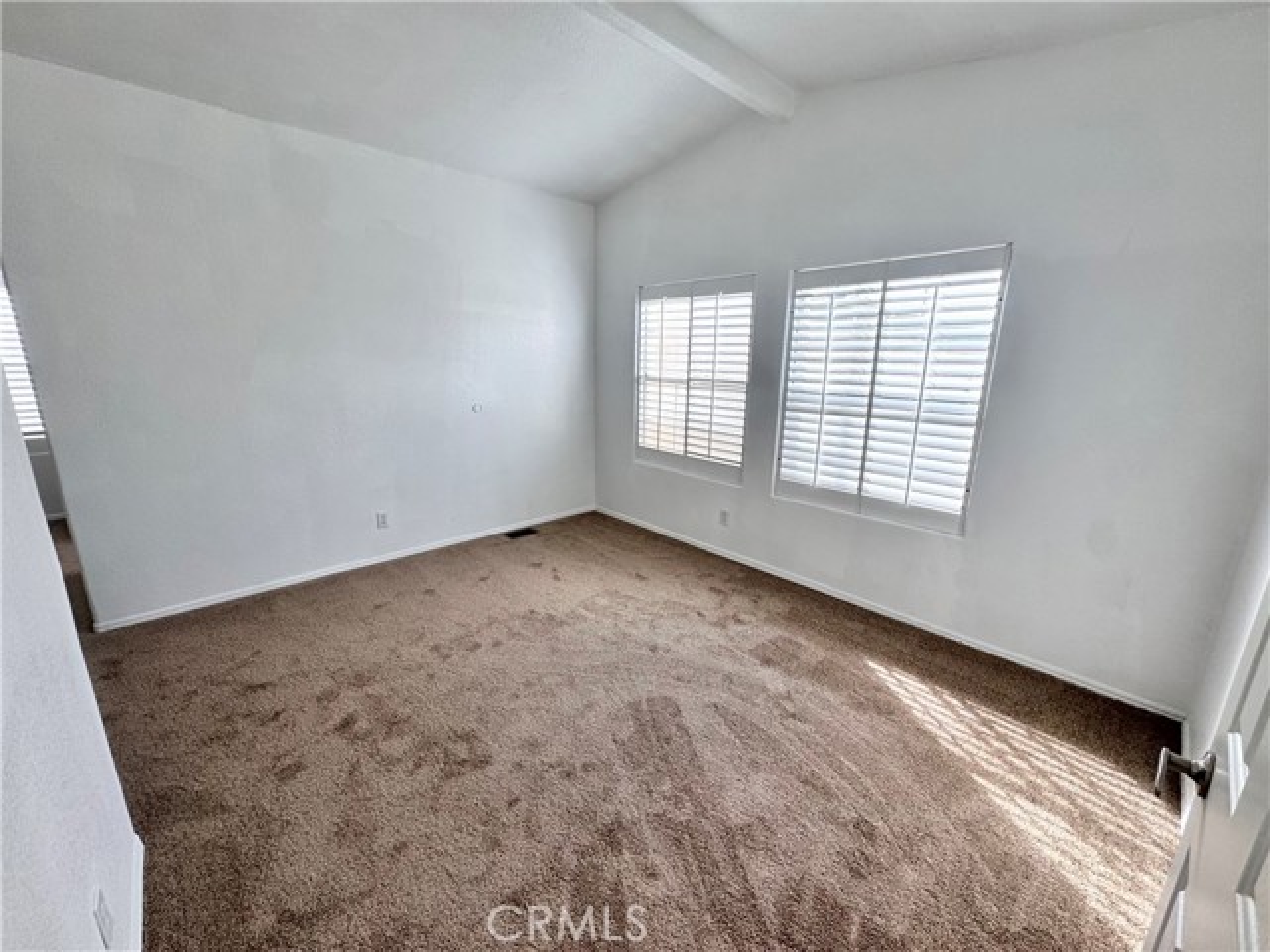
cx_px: 635
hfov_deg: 102.1
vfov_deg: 85.7
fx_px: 514
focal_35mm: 14
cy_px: 476
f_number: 2.2
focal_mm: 2.22
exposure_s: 1/174
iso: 40
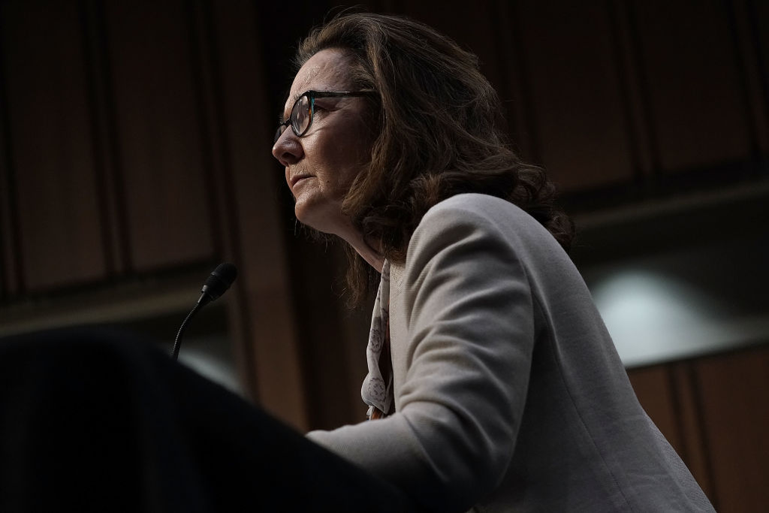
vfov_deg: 13.7
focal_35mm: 100
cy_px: 256
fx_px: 2136
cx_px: 384
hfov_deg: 20.4
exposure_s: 1/640
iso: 5000
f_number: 5.6
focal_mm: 100
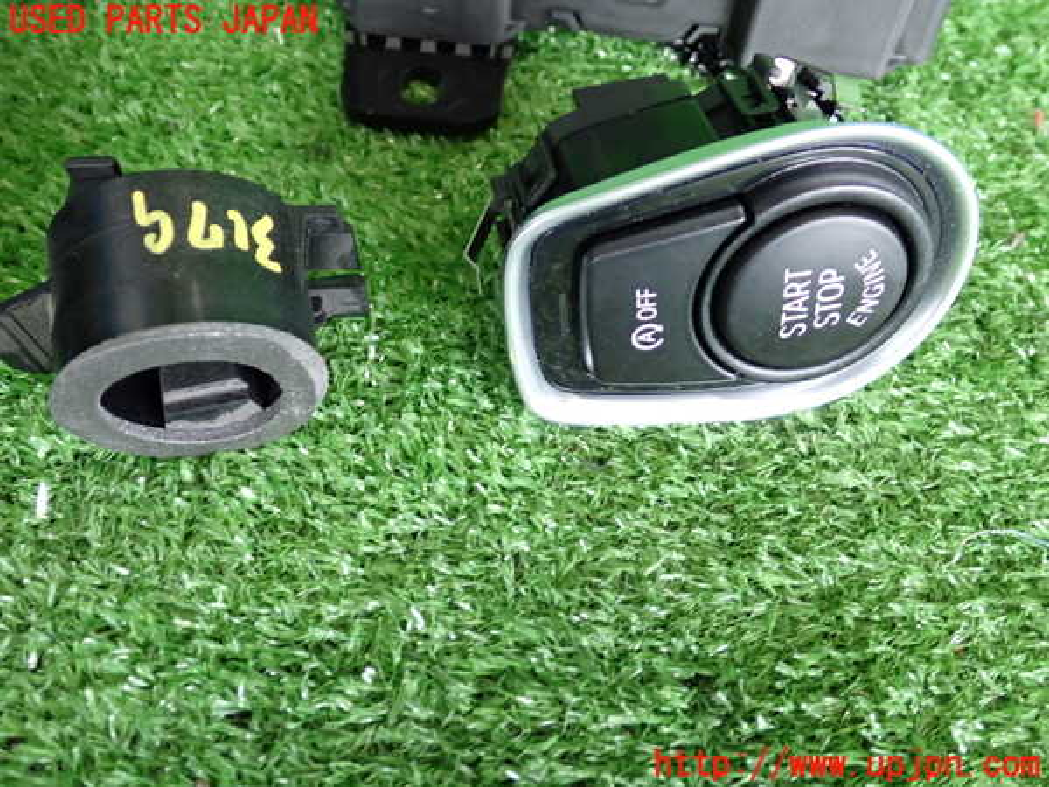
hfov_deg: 51.4
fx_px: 1091
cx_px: 524
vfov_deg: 39.7
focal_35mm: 36
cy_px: 394
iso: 400
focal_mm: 6.37
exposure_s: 1/40
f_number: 2.5
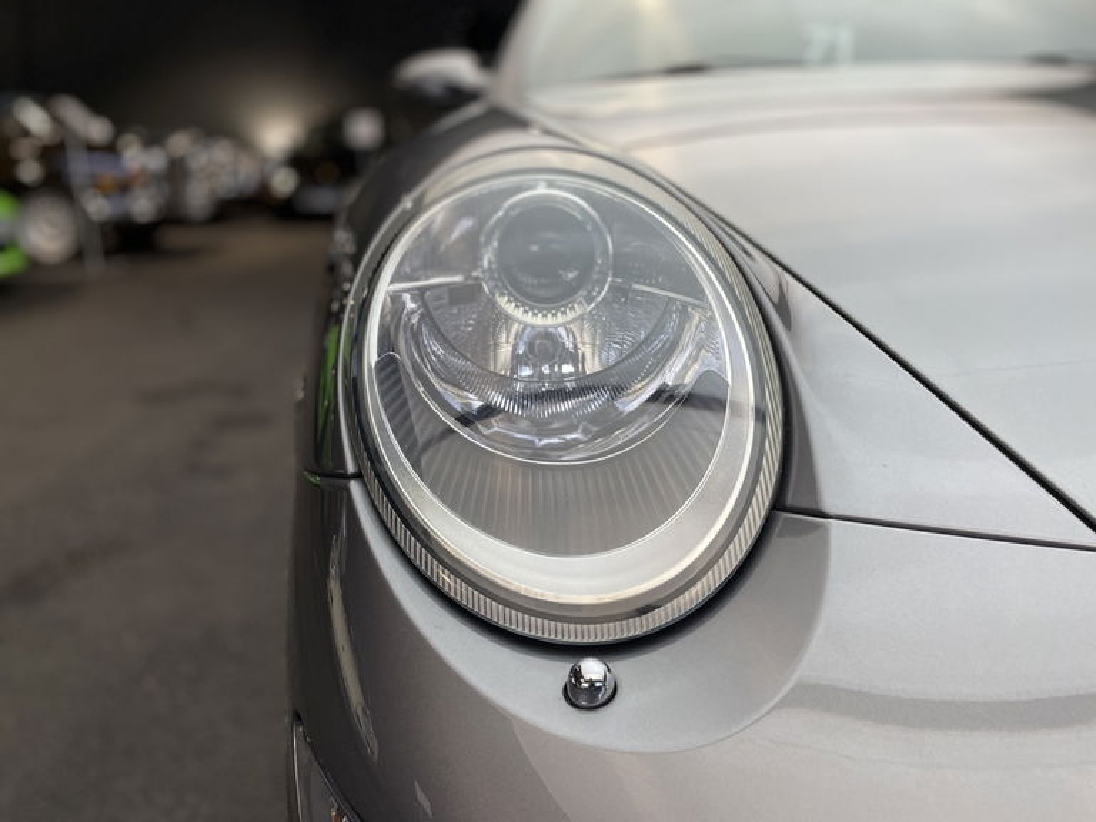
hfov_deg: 67.3
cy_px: 411
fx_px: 823
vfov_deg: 53.1
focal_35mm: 26
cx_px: 548
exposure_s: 1/100
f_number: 1.6
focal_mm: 4.2
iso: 50
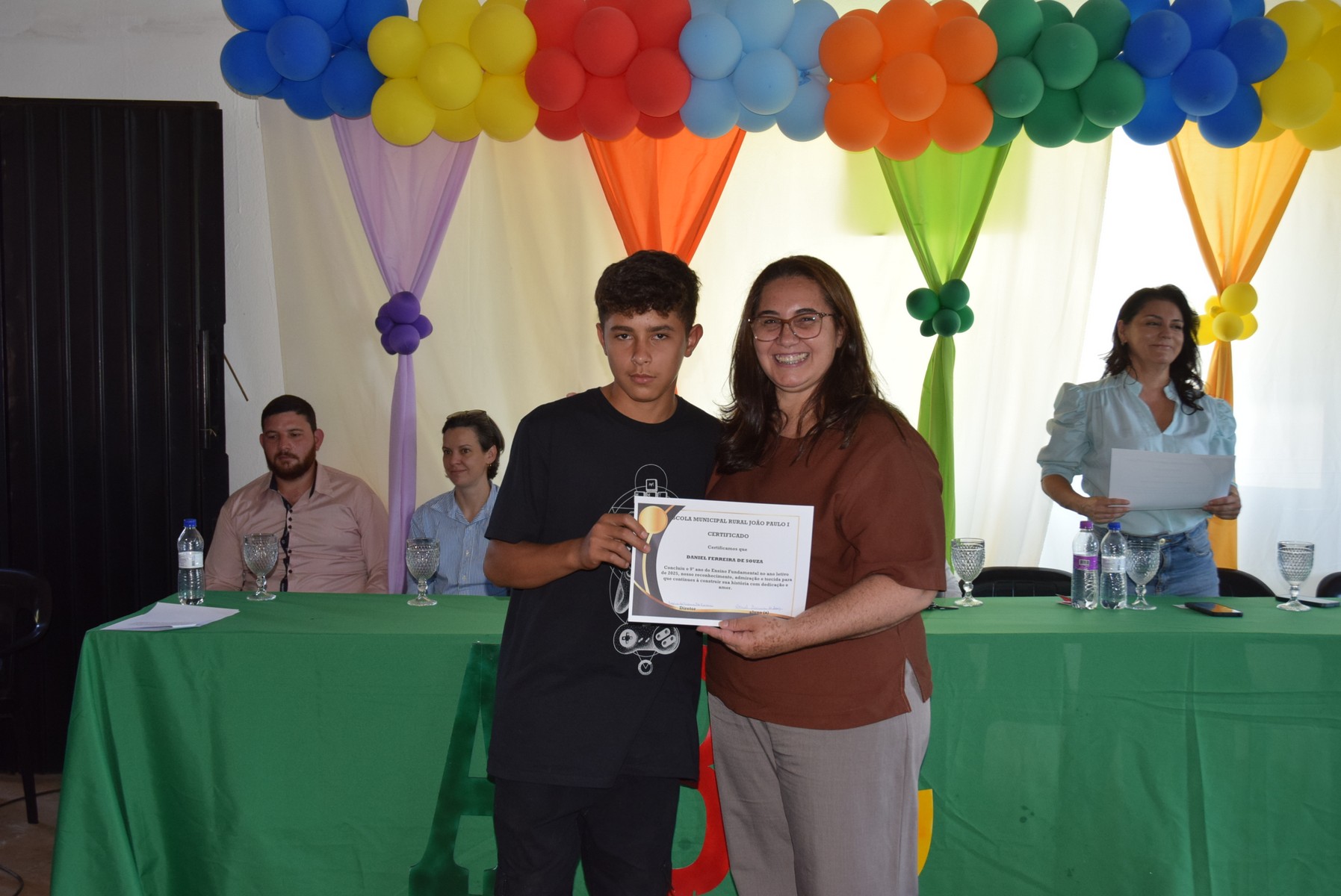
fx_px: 1342
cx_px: 670
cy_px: 448
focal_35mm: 36
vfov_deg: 36.9
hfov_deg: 53.1
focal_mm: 24
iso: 800
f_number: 5.6
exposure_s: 1/125
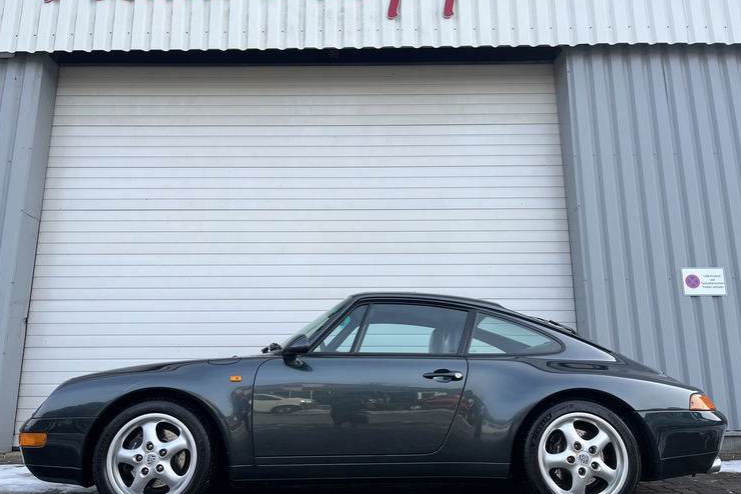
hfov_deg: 65.5
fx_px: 576
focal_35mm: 28
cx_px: 370
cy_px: 264
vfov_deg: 46.3
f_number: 1.6
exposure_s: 1/1199
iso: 50
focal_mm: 5.1
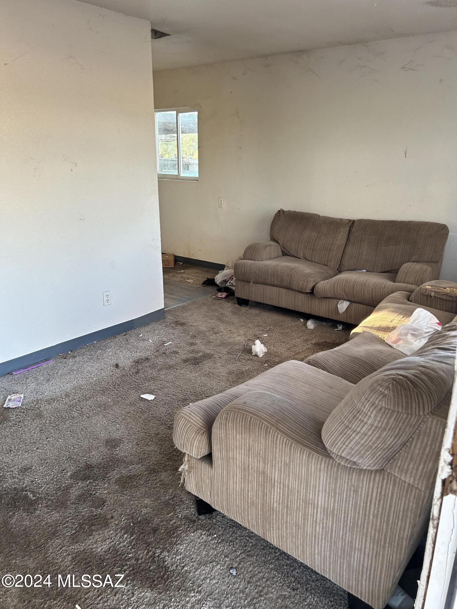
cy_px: 304
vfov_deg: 67.3
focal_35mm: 26
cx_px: 228
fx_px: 458
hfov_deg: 53.1
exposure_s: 1/121
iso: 100
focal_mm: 5.7
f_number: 1.5
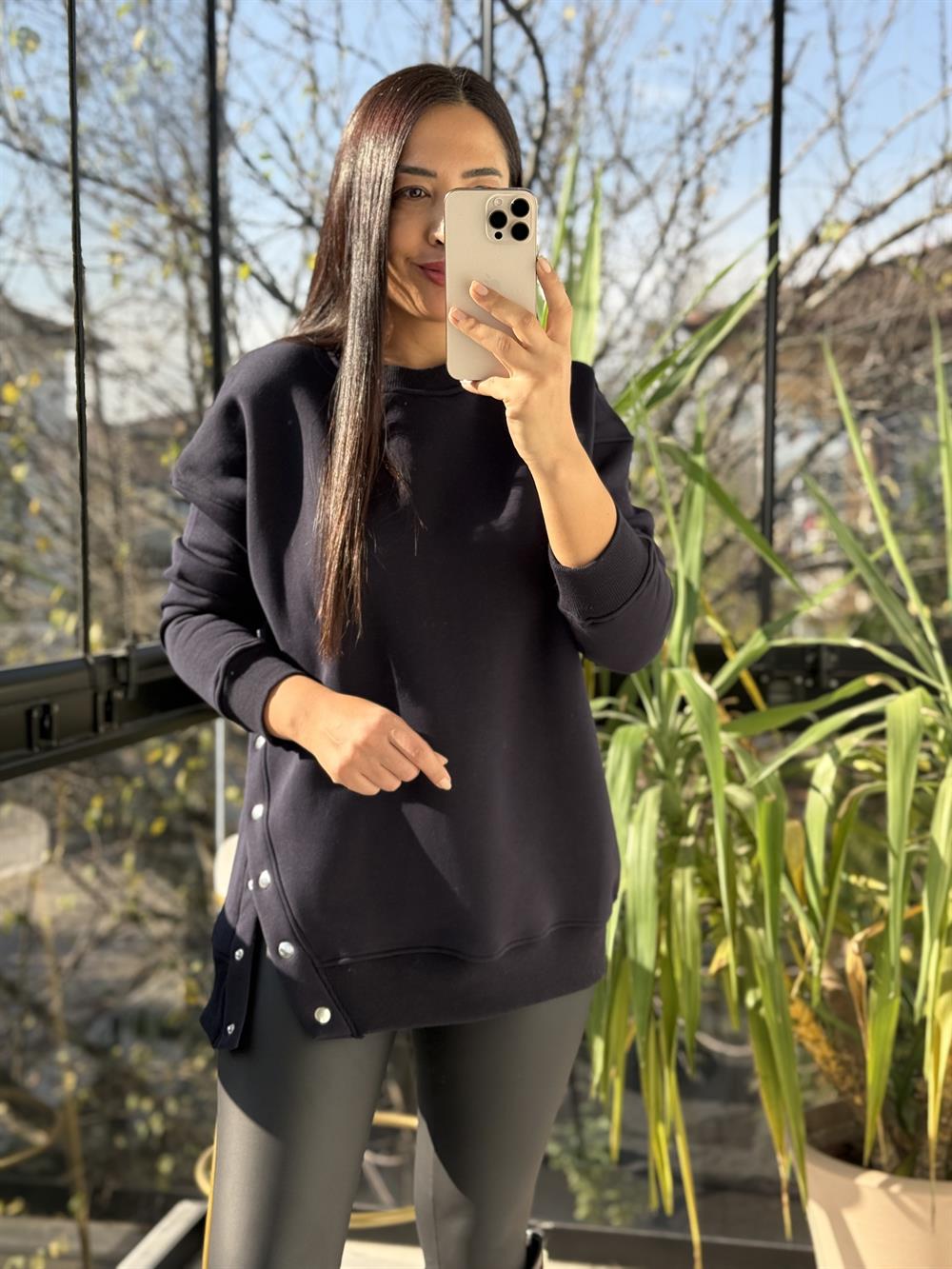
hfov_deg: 30.3
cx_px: 476
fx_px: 1760
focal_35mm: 48
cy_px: 634
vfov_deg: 39.7
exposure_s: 1/855
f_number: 1.78
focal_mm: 6.76
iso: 80
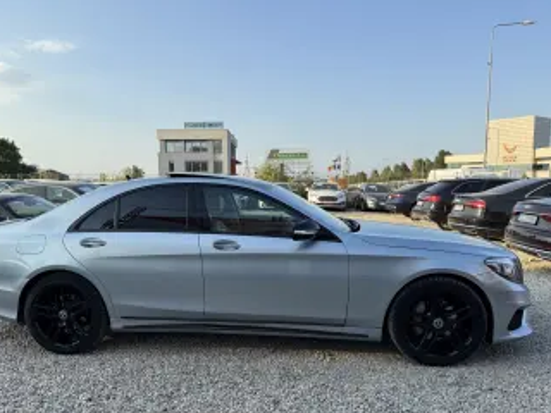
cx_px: 258
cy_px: 231
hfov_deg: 65.3
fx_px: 430
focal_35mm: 27
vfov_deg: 51.2
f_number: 1.78
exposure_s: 1/1493
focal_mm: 6.76
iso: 80
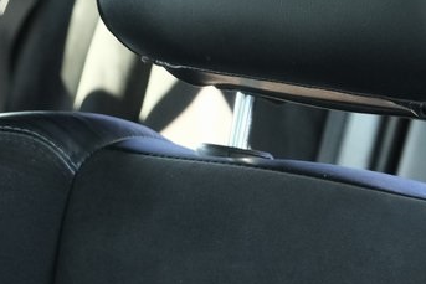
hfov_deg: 12.3
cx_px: 212
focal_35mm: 167
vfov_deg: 8.1
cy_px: 416
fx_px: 1977
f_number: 5
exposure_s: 1/125
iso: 2500
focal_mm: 37.4
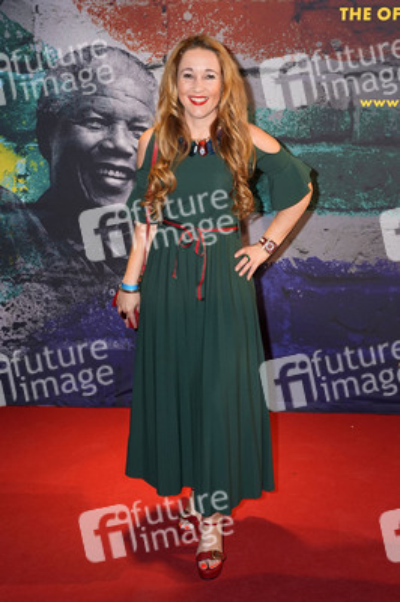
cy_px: 301
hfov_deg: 31.1
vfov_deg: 45.5
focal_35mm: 43
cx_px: 200
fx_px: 718
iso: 1250
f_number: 7.1
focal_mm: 43
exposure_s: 1/125
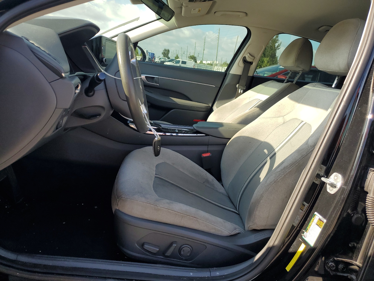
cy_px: 140
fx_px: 281
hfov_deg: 67.3
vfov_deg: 53.1
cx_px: 187
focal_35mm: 26
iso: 50
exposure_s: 1/714
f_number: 1.5
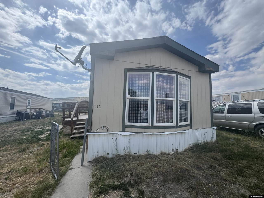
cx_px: 132
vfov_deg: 85.7
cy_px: 99
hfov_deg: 102.1
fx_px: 107
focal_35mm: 14
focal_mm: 2.22
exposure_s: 1/1506
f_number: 2.2
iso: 40
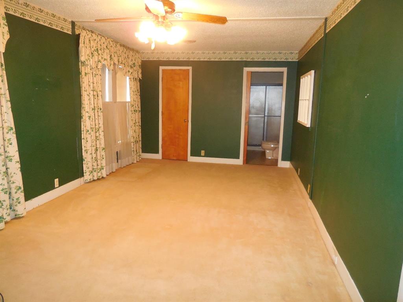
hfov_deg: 69.4
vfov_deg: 54.9
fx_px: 291
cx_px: 202
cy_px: 151
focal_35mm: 25
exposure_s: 1/25
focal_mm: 4.5
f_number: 3.1
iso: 640
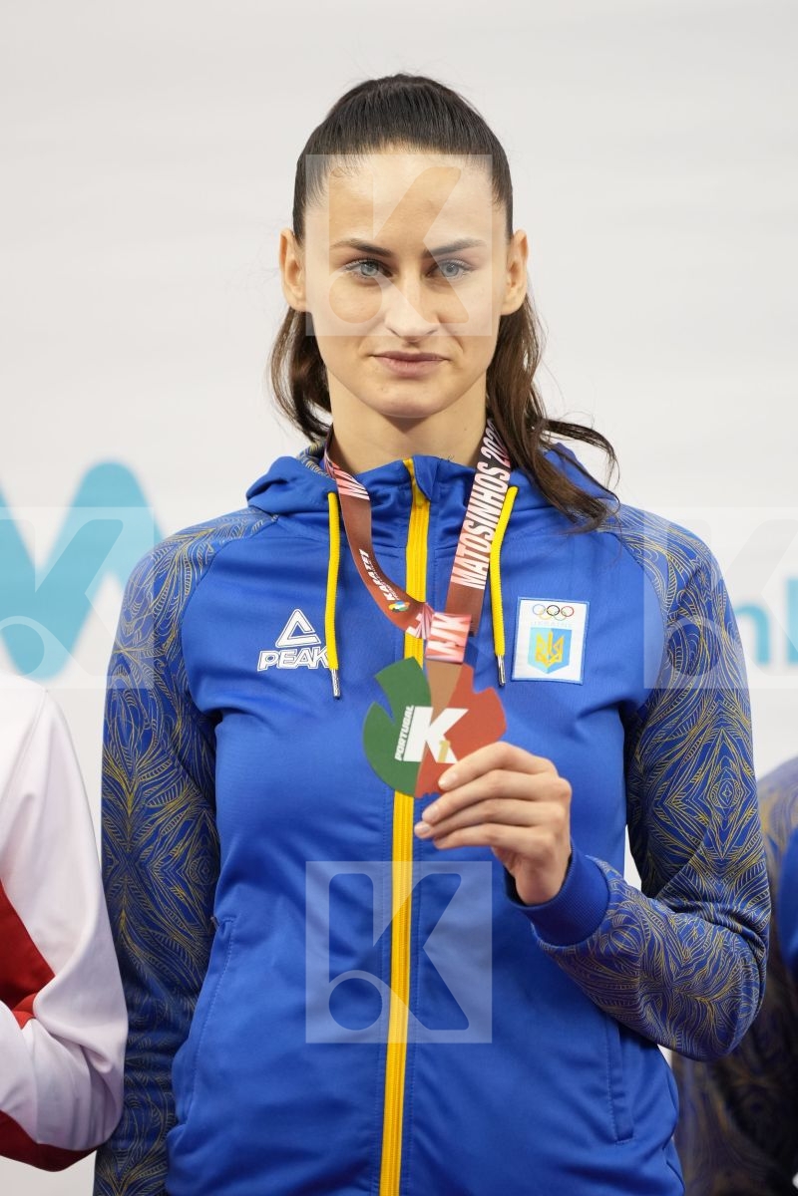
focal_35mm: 273
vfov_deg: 7.5
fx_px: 9077
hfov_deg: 5.0
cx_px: 399
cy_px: 598
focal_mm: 182
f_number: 2.8
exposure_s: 1/250
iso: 1250
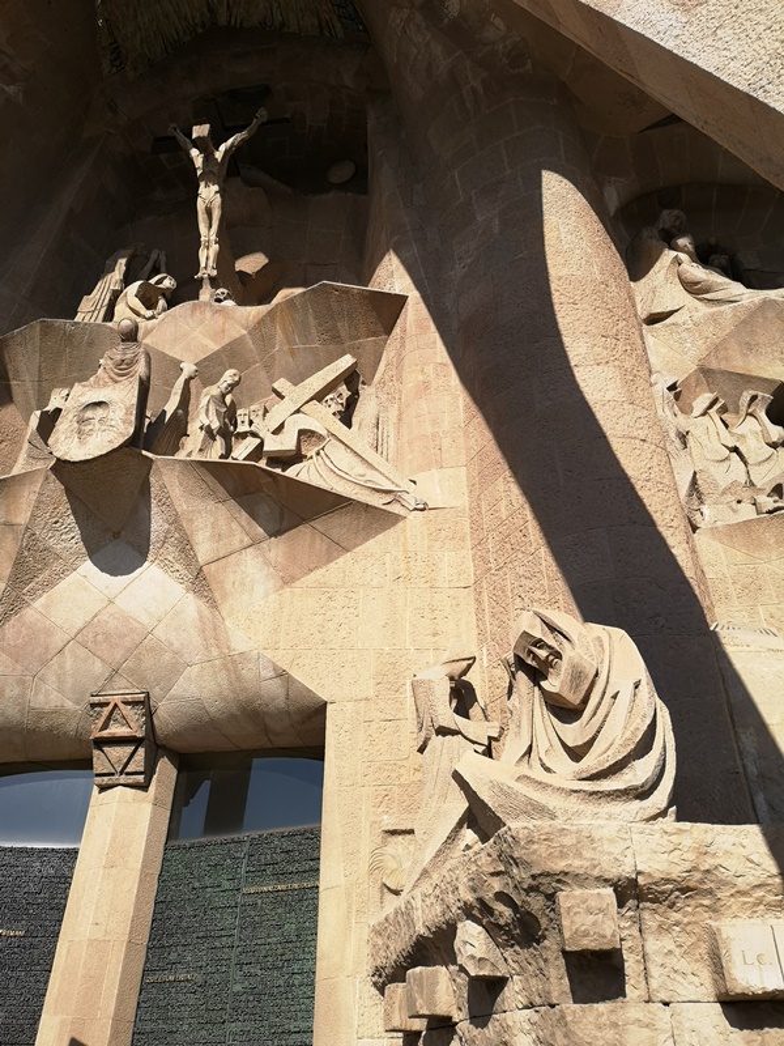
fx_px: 815
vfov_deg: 65.3
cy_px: 523
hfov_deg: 51.4
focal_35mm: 27
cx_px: 392
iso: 50
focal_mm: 3.95
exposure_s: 1/2494
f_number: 1.8
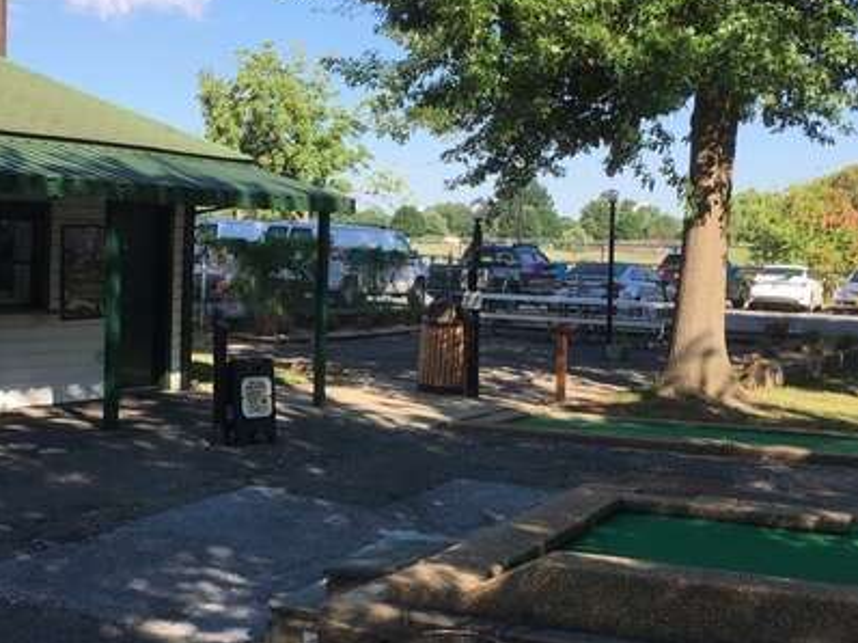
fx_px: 1387
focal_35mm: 56
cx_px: 306
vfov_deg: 26.0
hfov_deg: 34.1
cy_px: 419
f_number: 2.2
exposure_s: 1/761
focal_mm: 4.15
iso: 25
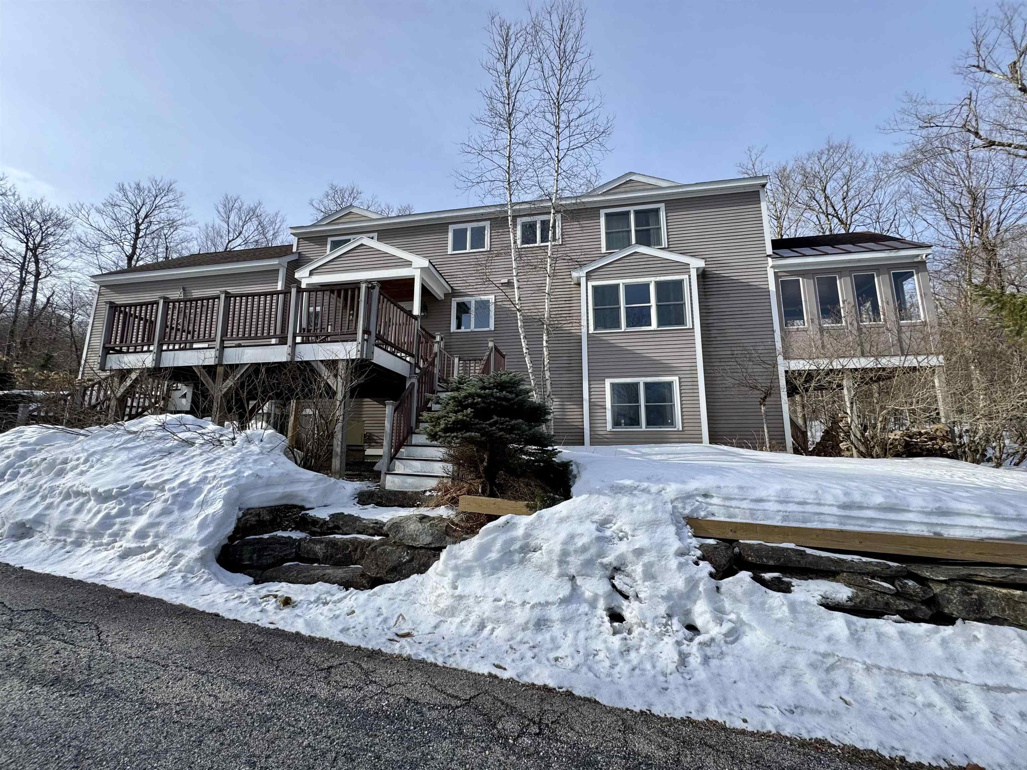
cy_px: 385
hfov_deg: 102.1
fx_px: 415
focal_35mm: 14
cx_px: 514
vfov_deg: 85.7
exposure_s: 1/1063
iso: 50
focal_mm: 2.22
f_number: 2.2
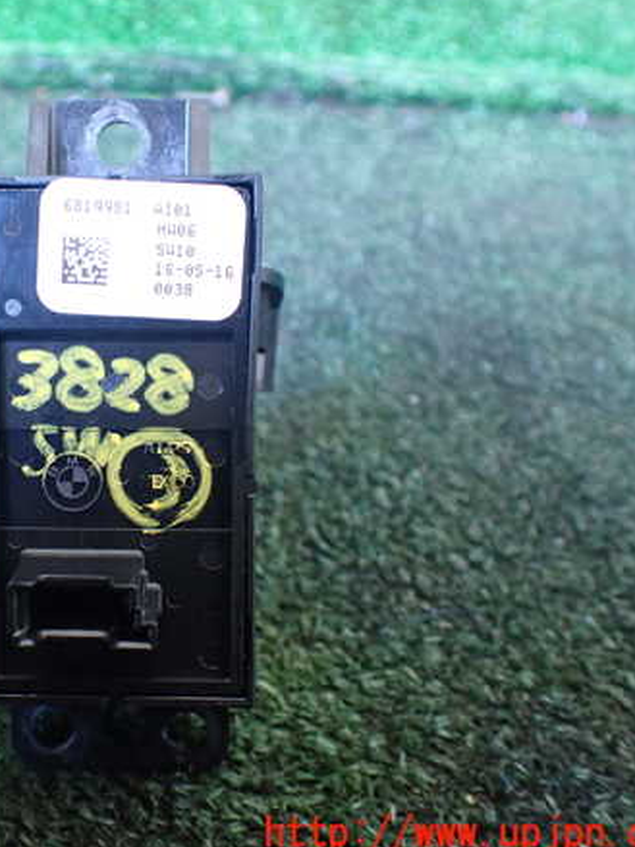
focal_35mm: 41
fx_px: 1003
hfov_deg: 34.0
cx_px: 122
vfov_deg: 45.8
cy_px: 424
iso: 800
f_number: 2.3
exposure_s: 1/40
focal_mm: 5.4
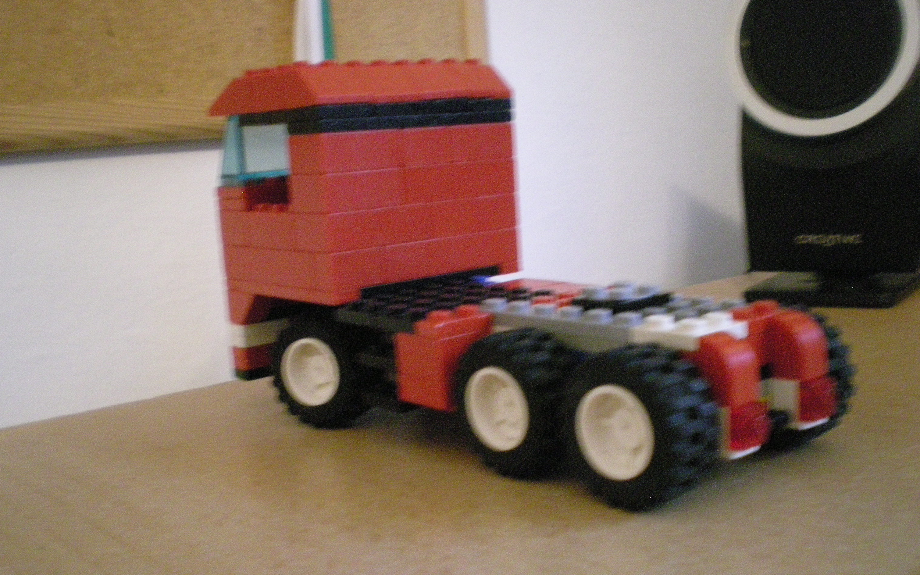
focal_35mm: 41
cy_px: 336
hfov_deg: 48.2
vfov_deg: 31.2
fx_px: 1028
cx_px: 453
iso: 800
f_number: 3.1
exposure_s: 1/6.3
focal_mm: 6.3
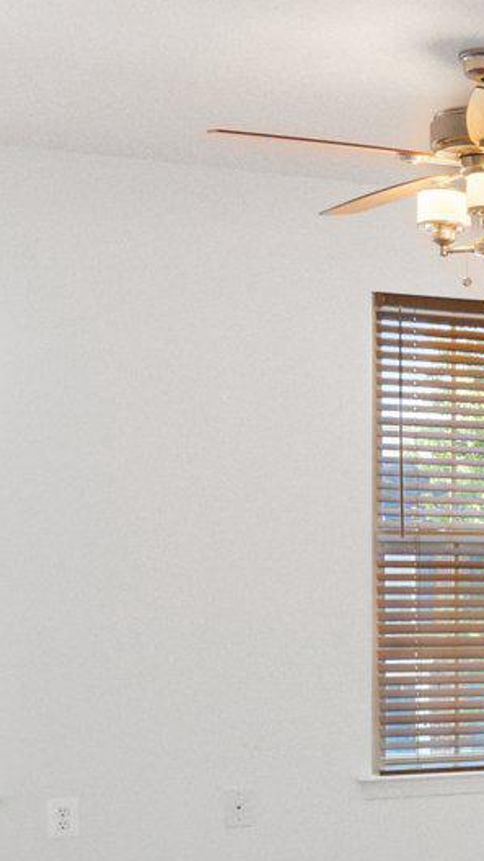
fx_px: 1483
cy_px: 593
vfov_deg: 32.0
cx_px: 872
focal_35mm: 65
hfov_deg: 15.8
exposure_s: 1/800
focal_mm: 16
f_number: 8
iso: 800
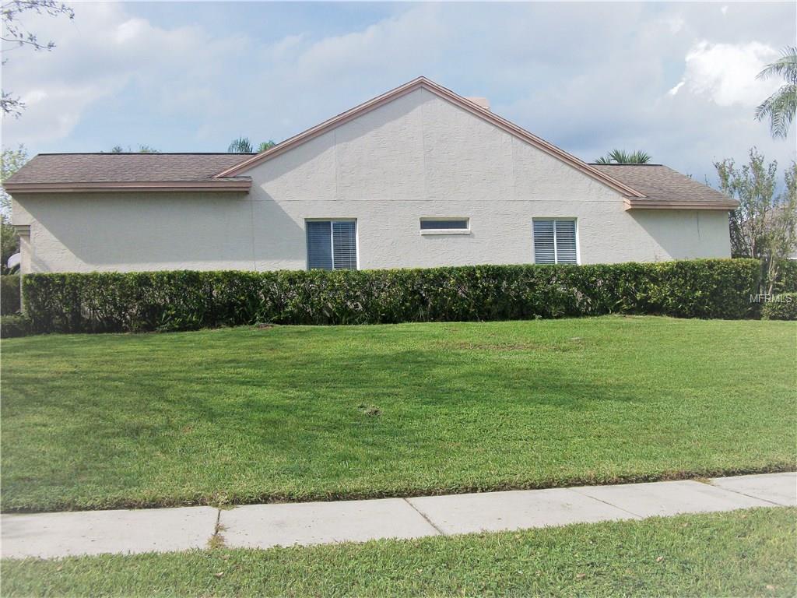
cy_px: 299
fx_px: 737
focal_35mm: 32
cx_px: 398
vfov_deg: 44.2
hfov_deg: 56.8
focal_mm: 5.7
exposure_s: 1/250
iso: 80
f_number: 8.8
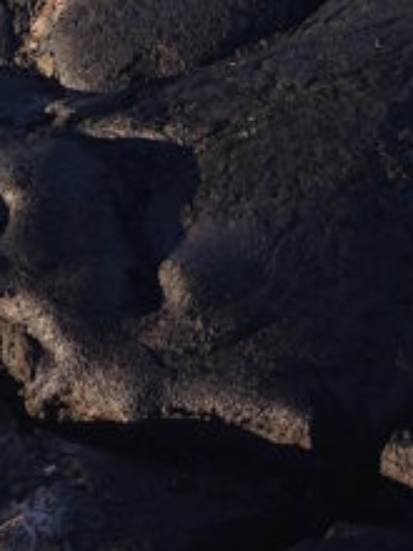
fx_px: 1909
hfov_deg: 11.9
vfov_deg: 15.2
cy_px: -283
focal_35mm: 120
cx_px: 586
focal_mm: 4.12
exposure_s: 1/596
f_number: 2.4
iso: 50
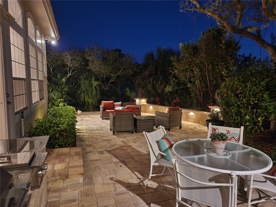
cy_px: 104
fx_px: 183
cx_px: 138
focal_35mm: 23
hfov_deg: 73.9
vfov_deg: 58.9
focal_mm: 5.4
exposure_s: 1/9.99
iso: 200
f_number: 1.8
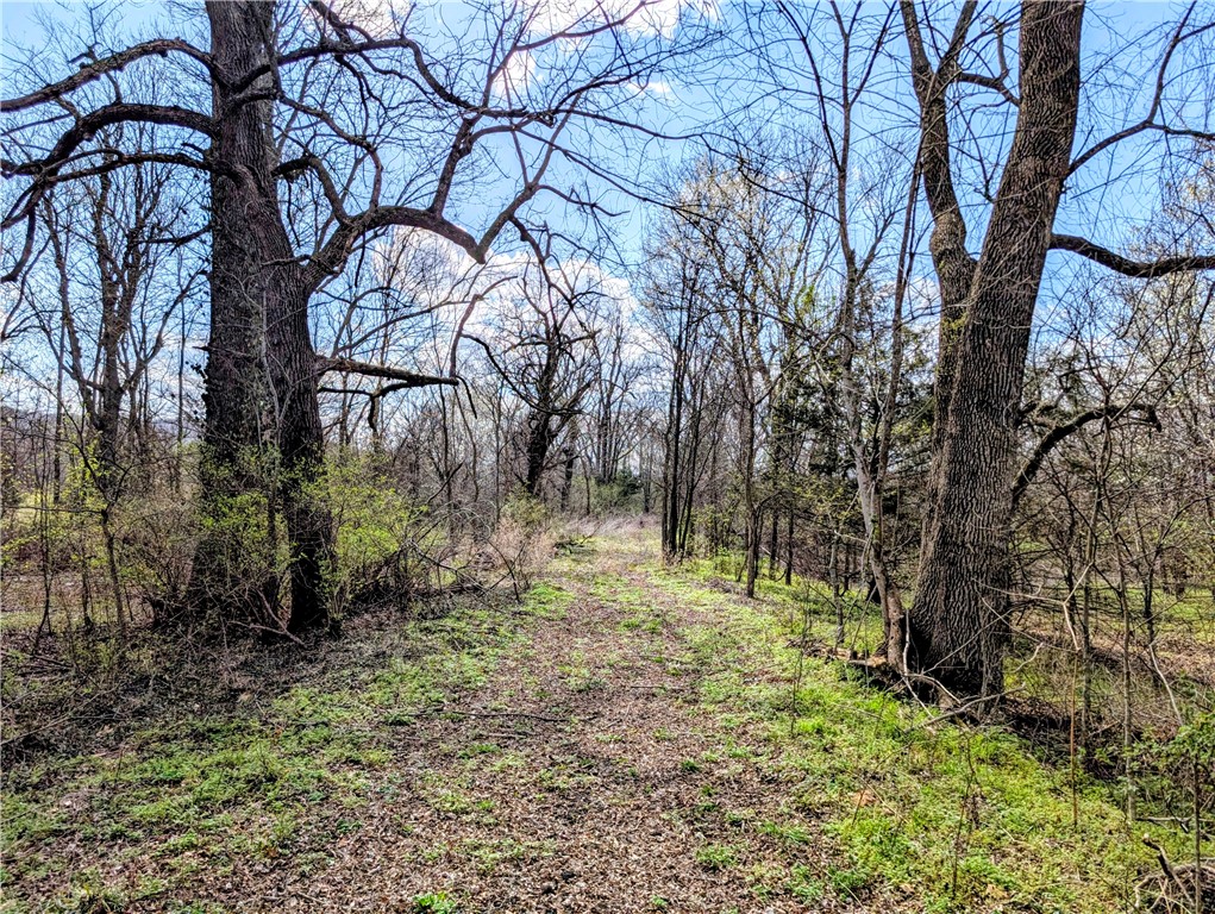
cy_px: 457
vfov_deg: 56.9
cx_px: 608
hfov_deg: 71.5
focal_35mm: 24
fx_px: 843
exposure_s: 1/15873
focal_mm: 6.9
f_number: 1.68
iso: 20
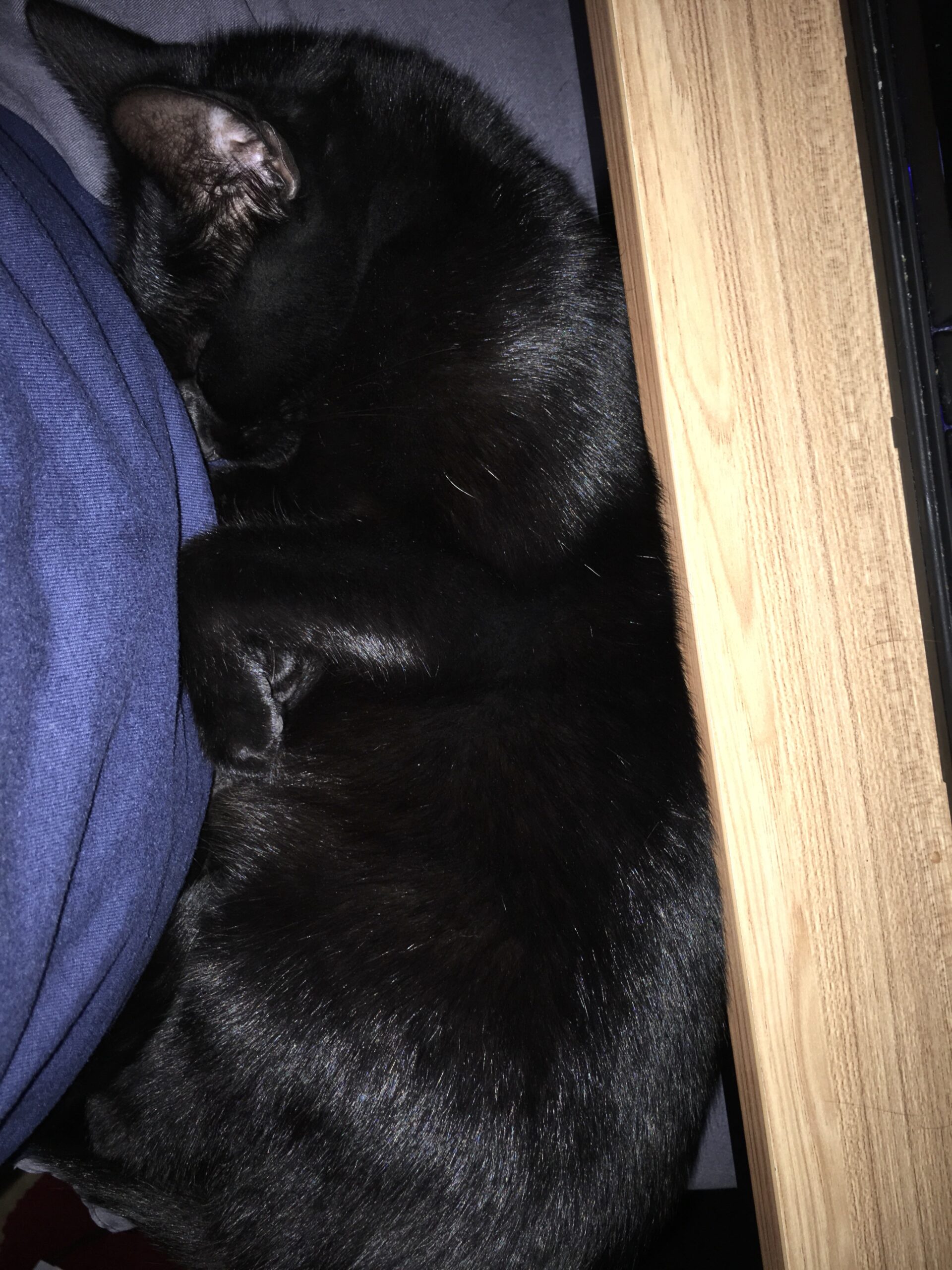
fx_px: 1063
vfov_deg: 61.7
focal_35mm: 29
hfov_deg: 48.2
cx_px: 476
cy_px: 635
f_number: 2.2
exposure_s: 1/16
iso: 25
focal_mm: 4.15
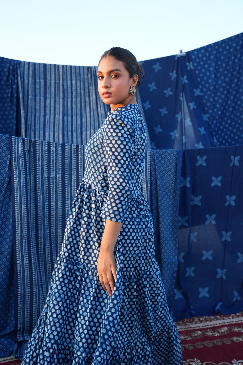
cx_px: 122
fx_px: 395
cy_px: 182
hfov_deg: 34.2
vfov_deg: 49.6
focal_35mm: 39
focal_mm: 39
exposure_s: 1/320
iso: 800
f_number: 4.5
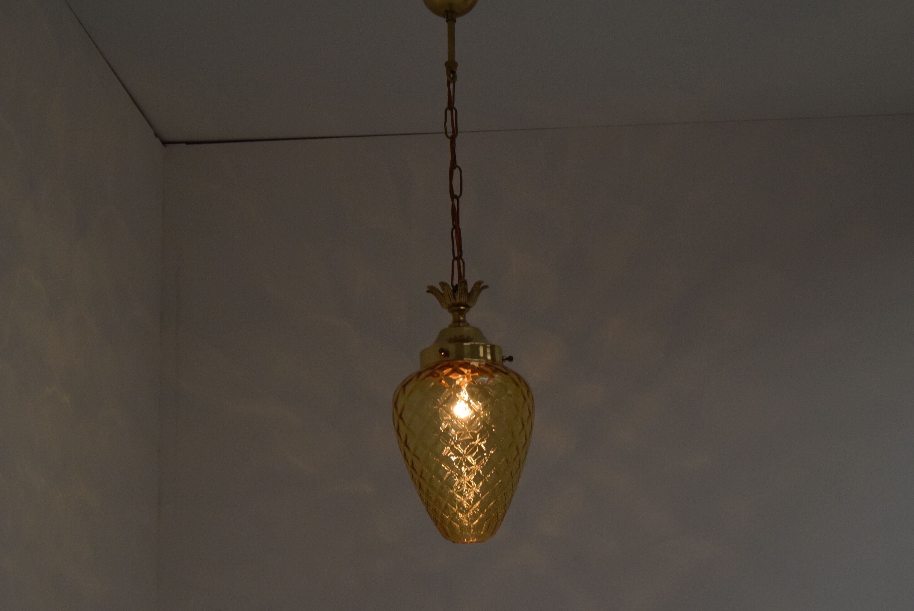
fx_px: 1321
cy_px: 307
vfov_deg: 26.0
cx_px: 459
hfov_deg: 38.2
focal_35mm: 52
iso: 1600
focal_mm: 34
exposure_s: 1/400
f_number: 10
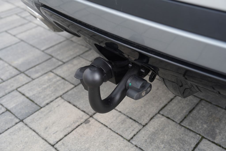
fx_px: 264
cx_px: 113
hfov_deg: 46.4
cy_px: 76
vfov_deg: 31.9
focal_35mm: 42
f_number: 4
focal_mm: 42
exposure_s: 1/100
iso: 100
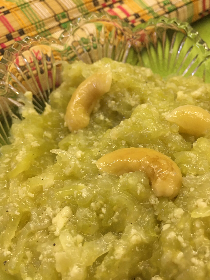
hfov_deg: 41.7
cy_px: 137
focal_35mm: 34
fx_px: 275
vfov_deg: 54.0
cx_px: 122
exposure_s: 1/17
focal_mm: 4.15
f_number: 2.2
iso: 80
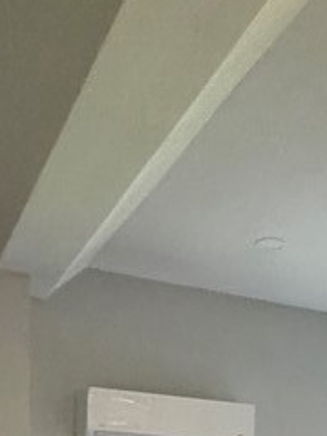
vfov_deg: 27.6
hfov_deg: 23.3
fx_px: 756
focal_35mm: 60
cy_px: 544
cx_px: 332
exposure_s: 1/60
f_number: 2.2
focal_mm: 2.22
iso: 640
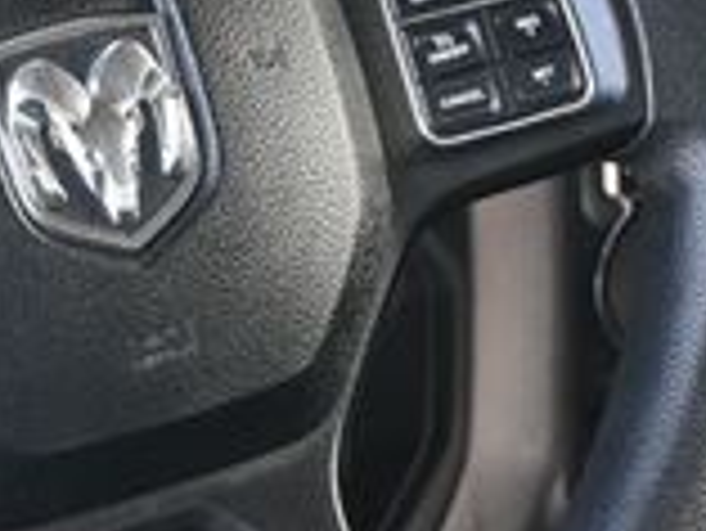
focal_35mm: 170
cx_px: -22
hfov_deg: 11.5
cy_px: 126
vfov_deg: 8.7
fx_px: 3469
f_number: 4.8
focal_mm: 29
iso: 720
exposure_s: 1/125
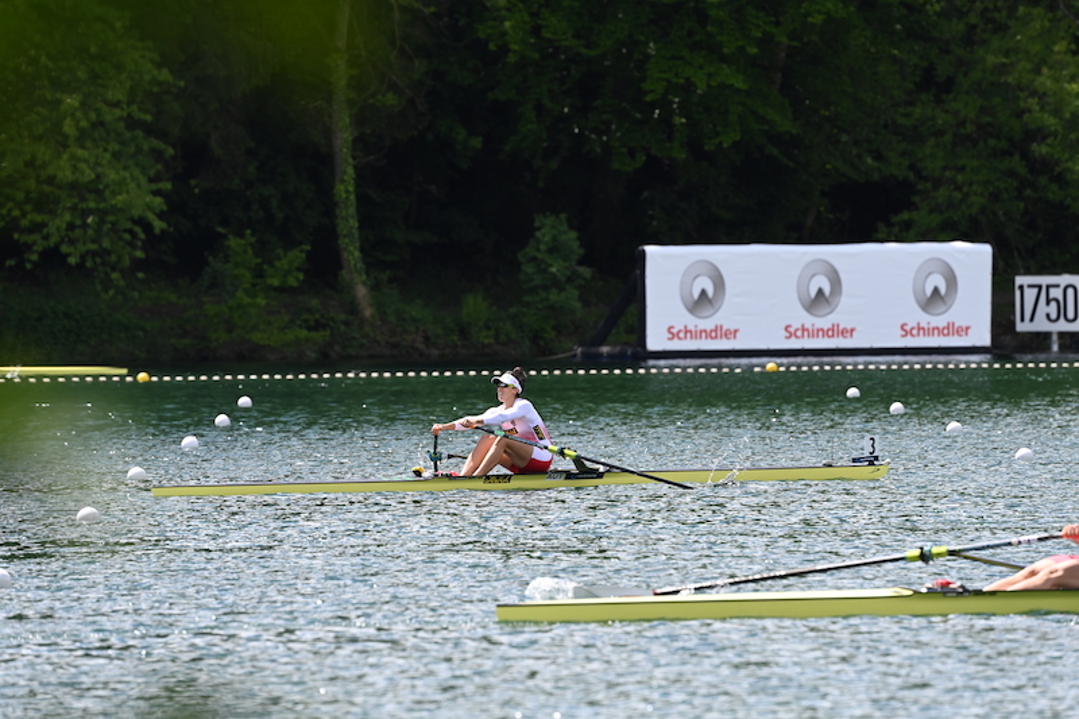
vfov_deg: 3.4
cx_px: 540
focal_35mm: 400
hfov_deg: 5.2
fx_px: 11986
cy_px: 360
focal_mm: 400
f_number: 7.1
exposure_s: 1/1250
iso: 800
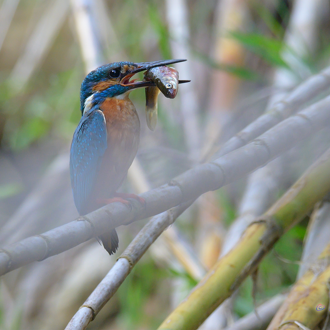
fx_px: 10333
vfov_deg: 1.8
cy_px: 165
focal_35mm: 958
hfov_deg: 1.8
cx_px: 190
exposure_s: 1/200
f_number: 8
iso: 1100
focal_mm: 500
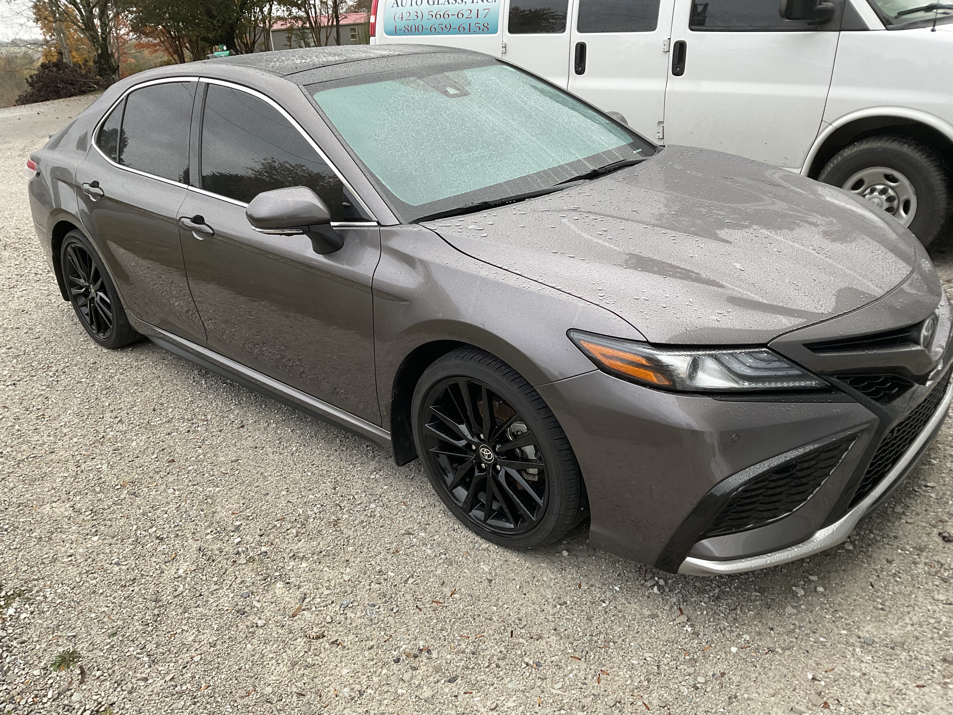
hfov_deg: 61.7
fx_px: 798
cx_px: 476
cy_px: 358
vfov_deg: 48.2
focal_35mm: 29
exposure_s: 1/120
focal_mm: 3
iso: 40
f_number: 1.8
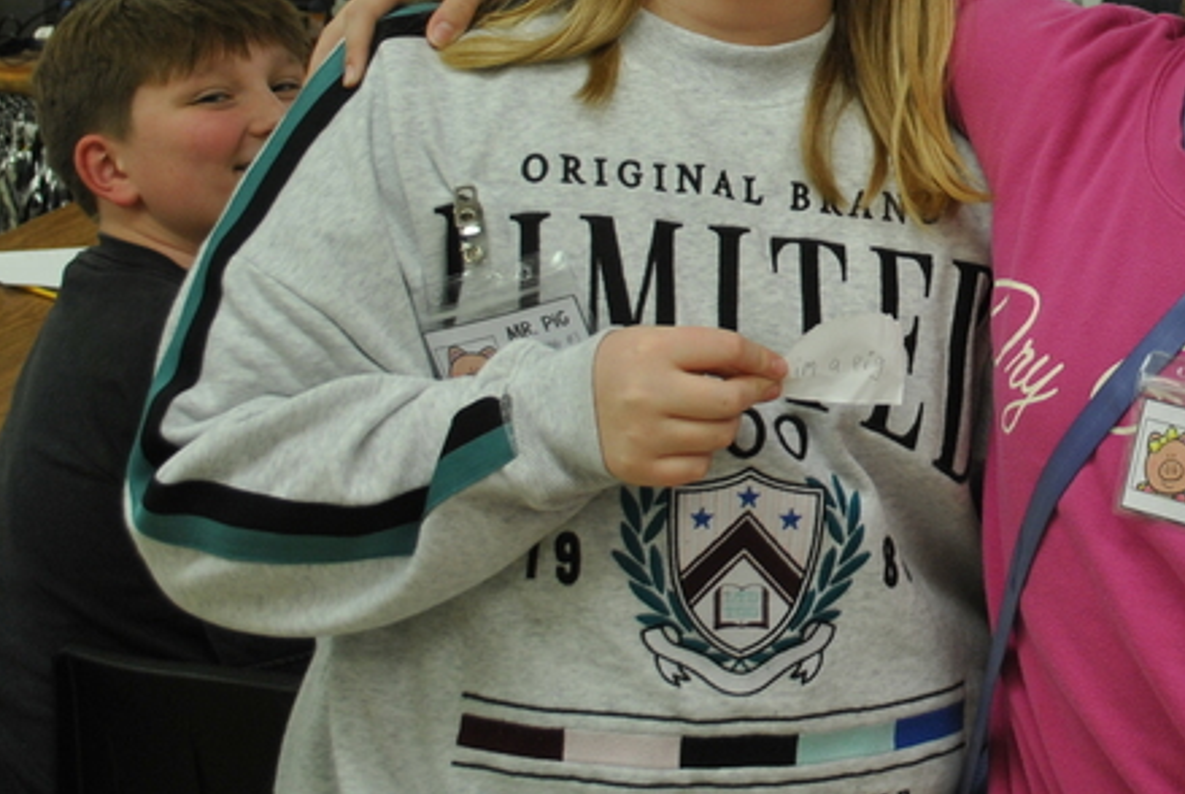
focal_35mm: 77
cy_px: 61
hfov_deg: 24.9
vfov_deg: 17.5
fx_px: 2538
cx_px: 1220
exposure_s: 1/40
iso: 200
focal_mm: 22
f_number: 4
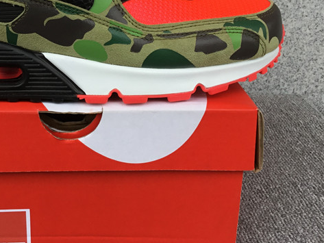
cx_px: 68
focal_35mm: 59
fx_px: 552
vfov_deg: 24.4
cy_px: 41
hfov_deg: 31.9
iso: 25
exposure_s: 1/181
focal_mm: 3.3
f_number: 2.4
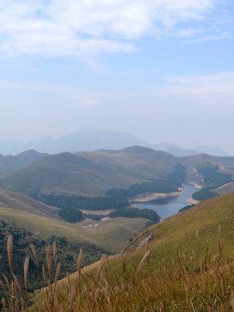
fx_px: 370
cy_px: 152
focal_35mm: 41
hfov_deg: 35.1
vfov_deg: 45.8
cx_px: 118
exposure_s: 1/200
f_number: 7.1
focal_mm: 18
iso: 100
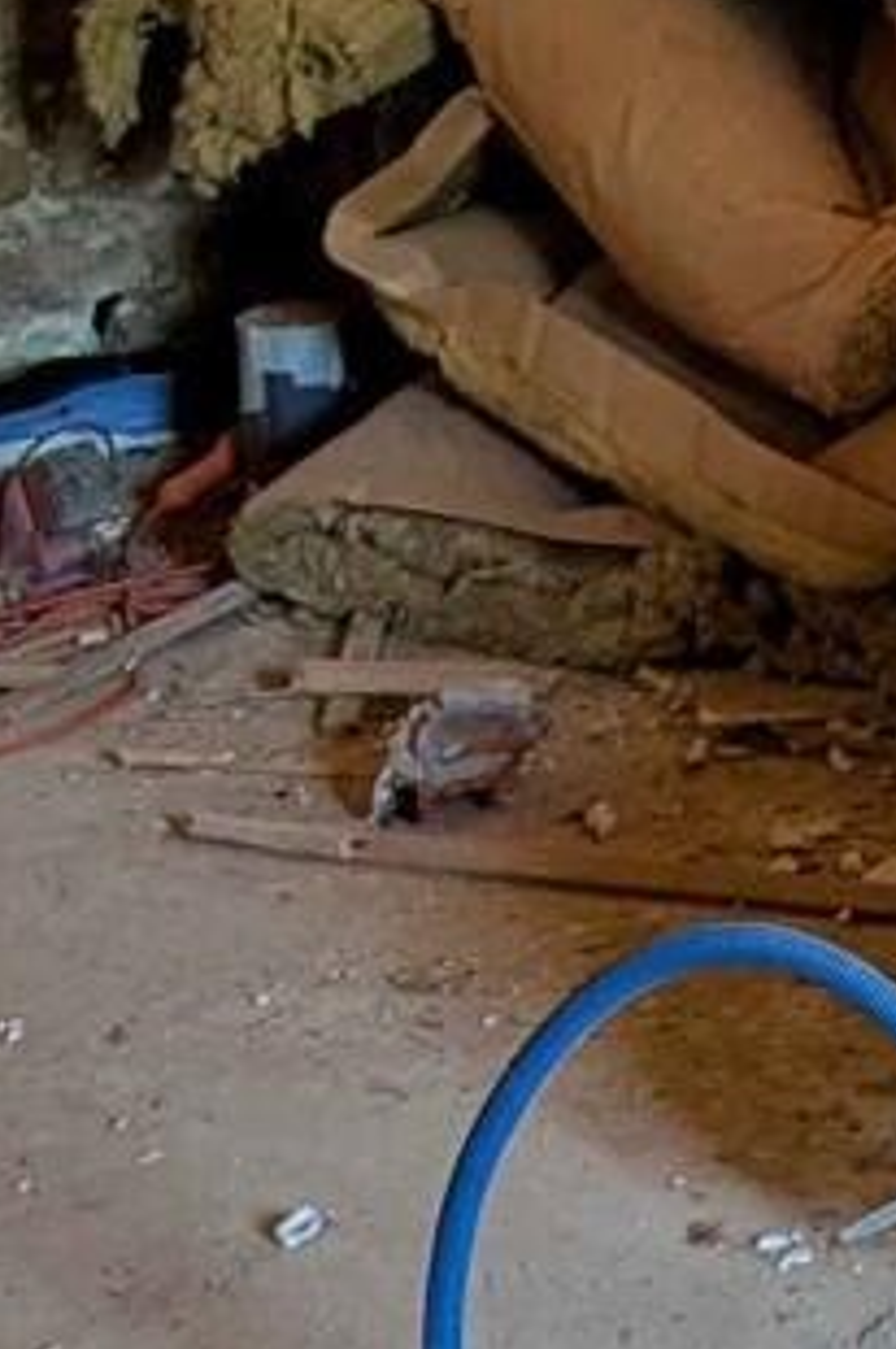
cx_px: 1279
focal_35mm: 155
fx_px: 5799
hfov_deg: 8.7
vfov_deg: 12.6
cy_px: -709
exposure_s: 1/37.6
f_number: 1.85
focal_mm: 6.81
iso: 47
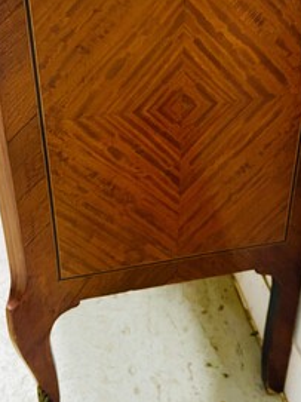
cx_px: 184
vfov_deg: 39.9
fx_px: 534
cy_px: 93
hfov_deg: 31.4
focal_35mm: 46
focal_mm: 5.7
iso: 500
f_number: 1.5
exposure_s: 1/41
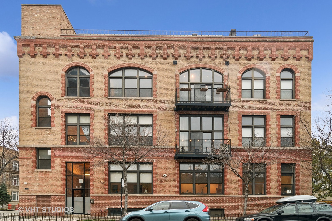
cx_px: 166
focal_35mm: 18
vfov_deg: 67.4
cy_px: 110
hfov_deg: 90.0
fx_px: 166
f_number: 8
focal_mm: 12
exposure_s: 1/6
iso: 200
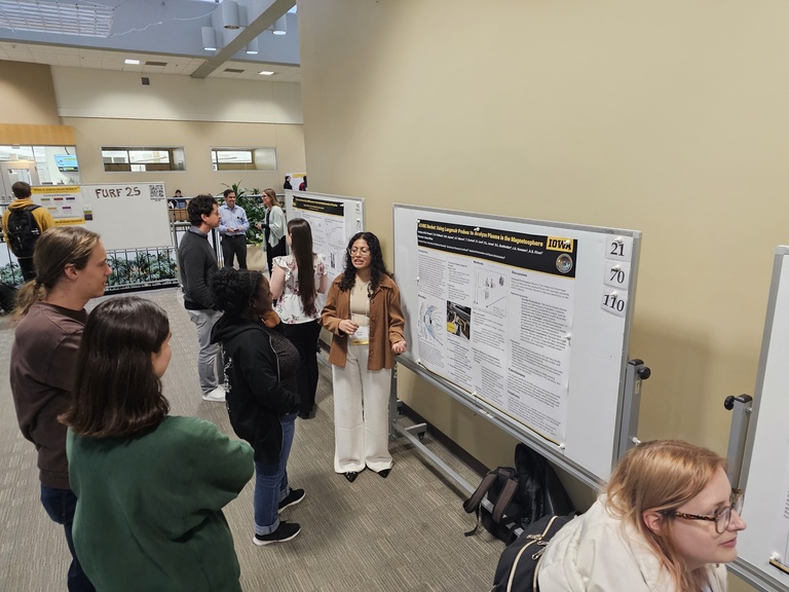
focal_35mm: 23
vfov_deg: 58.9
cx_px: 394
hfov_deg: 73.9
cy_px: 296
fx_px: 524
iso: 1000
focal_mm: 6.3
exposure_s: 1/120
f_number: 1.7
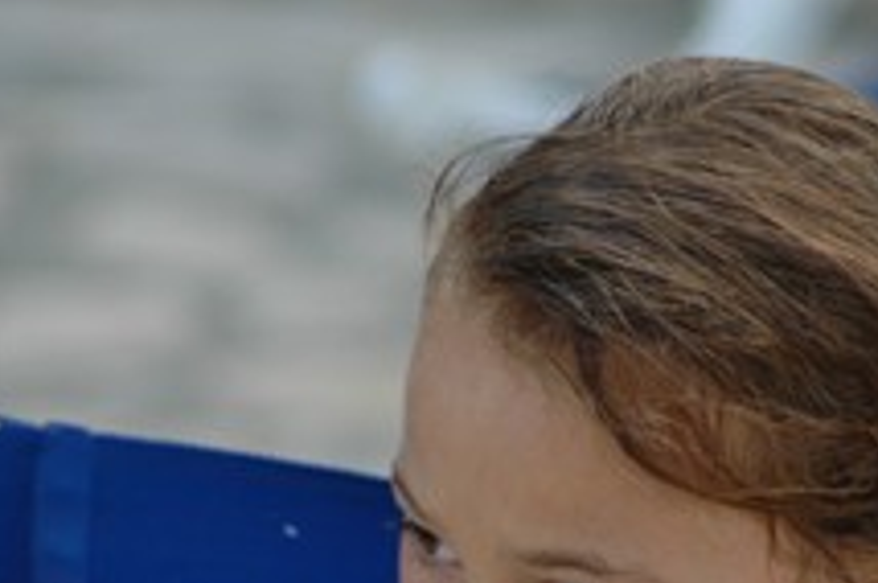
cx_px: 574
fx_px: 8572
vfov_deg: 3.9
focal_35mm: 352
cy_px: 604
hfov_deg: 5.9
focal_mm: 112
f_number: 4.2
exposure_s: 1/400
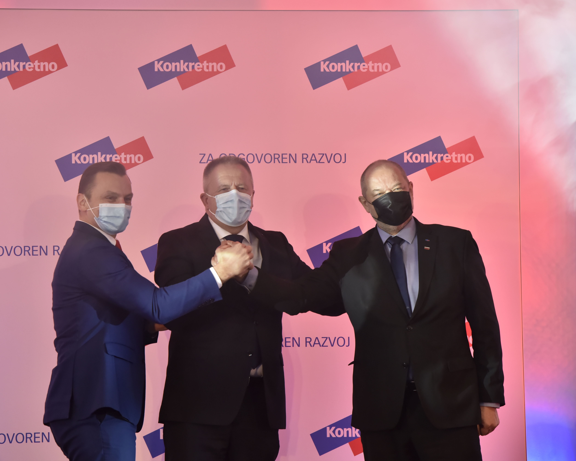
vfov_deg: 6.8
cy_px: 230
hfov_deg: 8.5
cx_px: 245
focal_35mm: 226
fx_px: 3853
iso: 1600
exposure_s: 1/160
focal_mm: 200
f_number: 5
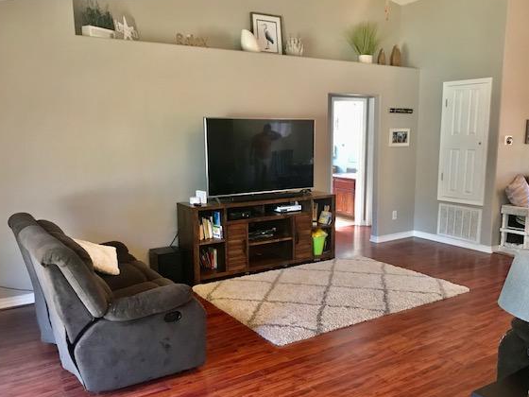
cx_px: 279
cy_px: 218
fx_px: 489
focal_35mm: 32
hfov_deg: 56.8
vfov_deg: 44.1
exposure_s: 1/15
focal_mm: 3.99
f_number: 1.8
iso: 64
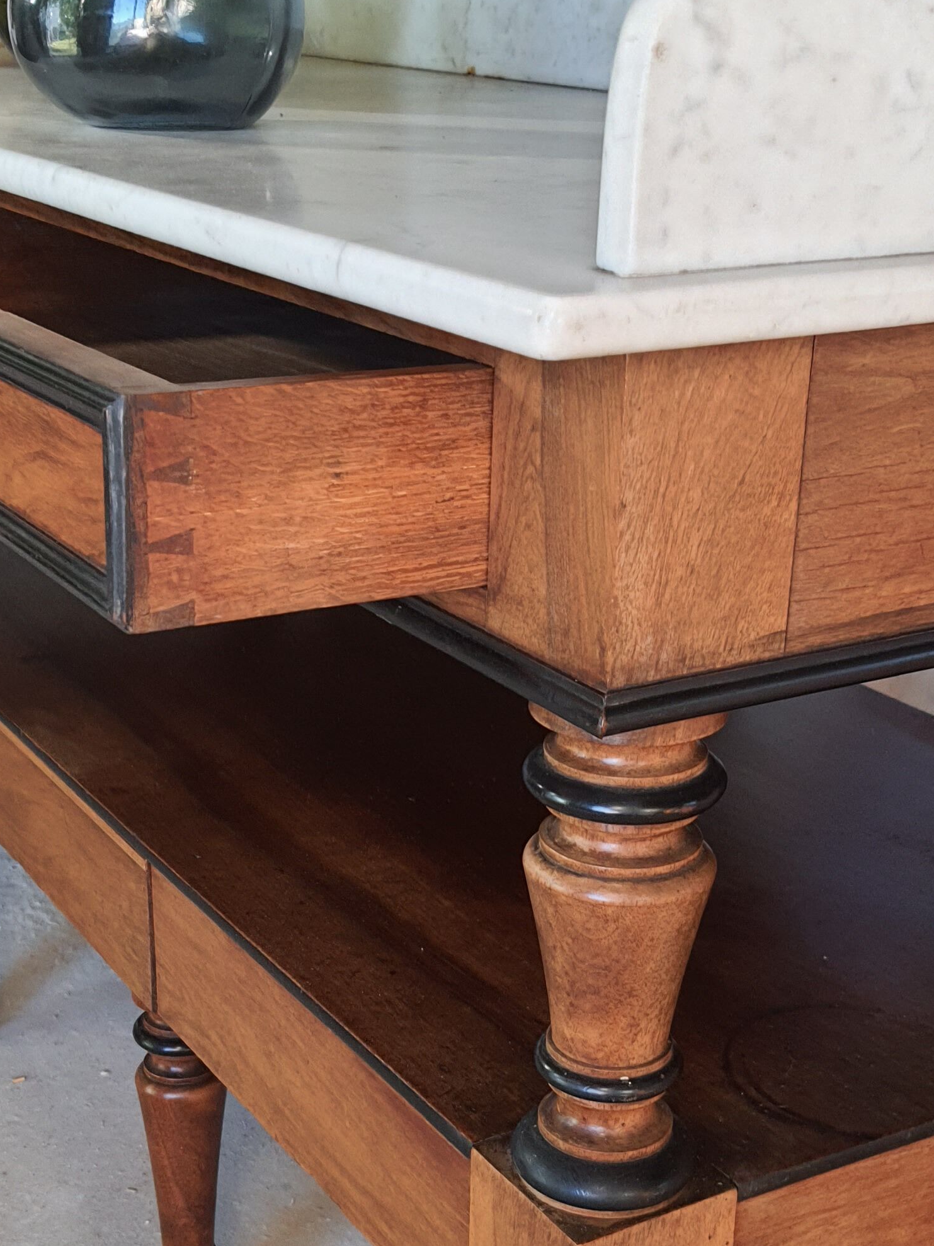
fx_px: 1907
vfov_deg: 36.0
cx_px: 421
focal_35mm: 53
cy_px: 758
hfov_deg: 27.5
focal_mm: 4.32
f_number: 1.7
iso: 160
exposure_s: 1/100
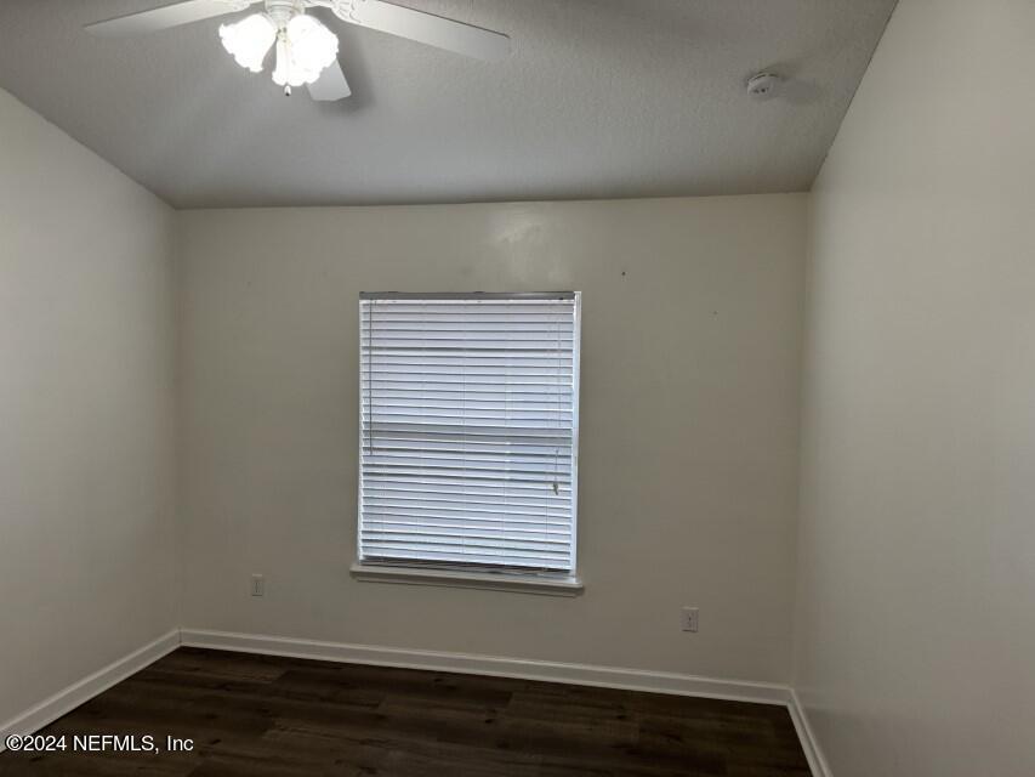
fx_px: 718
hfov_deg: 71.6
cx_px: 518
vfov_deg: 56.8
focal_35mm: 24
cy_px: 388
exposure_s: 1/120
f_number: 1.78
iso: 125
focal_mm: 6.86
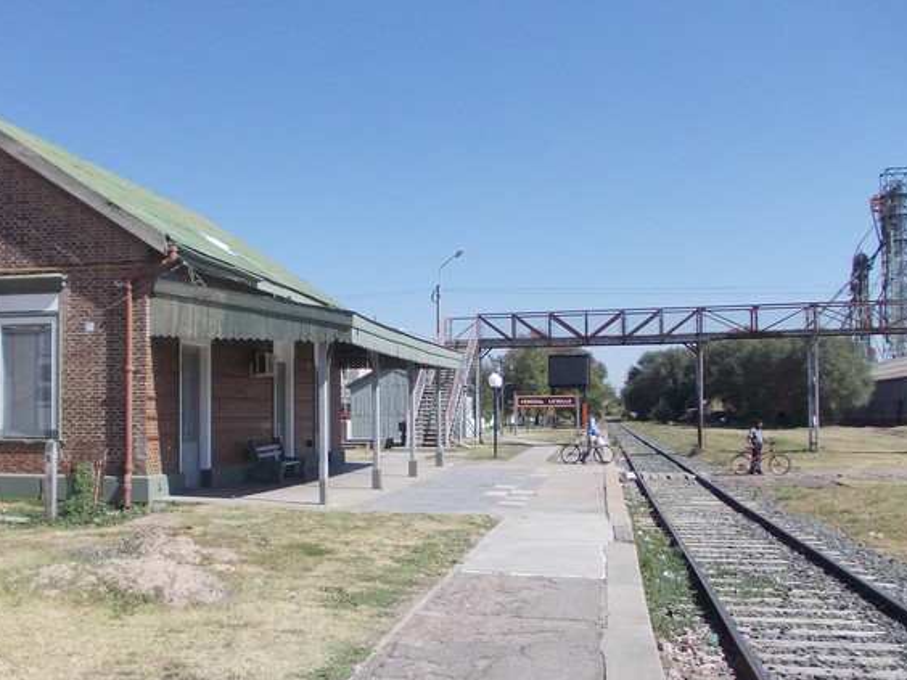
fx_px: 996
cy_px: 408
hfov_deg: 48.4
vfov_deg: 37.6
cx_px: 323
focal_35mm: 38
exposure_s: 1/320
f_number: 5.4
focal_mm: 4
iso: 80
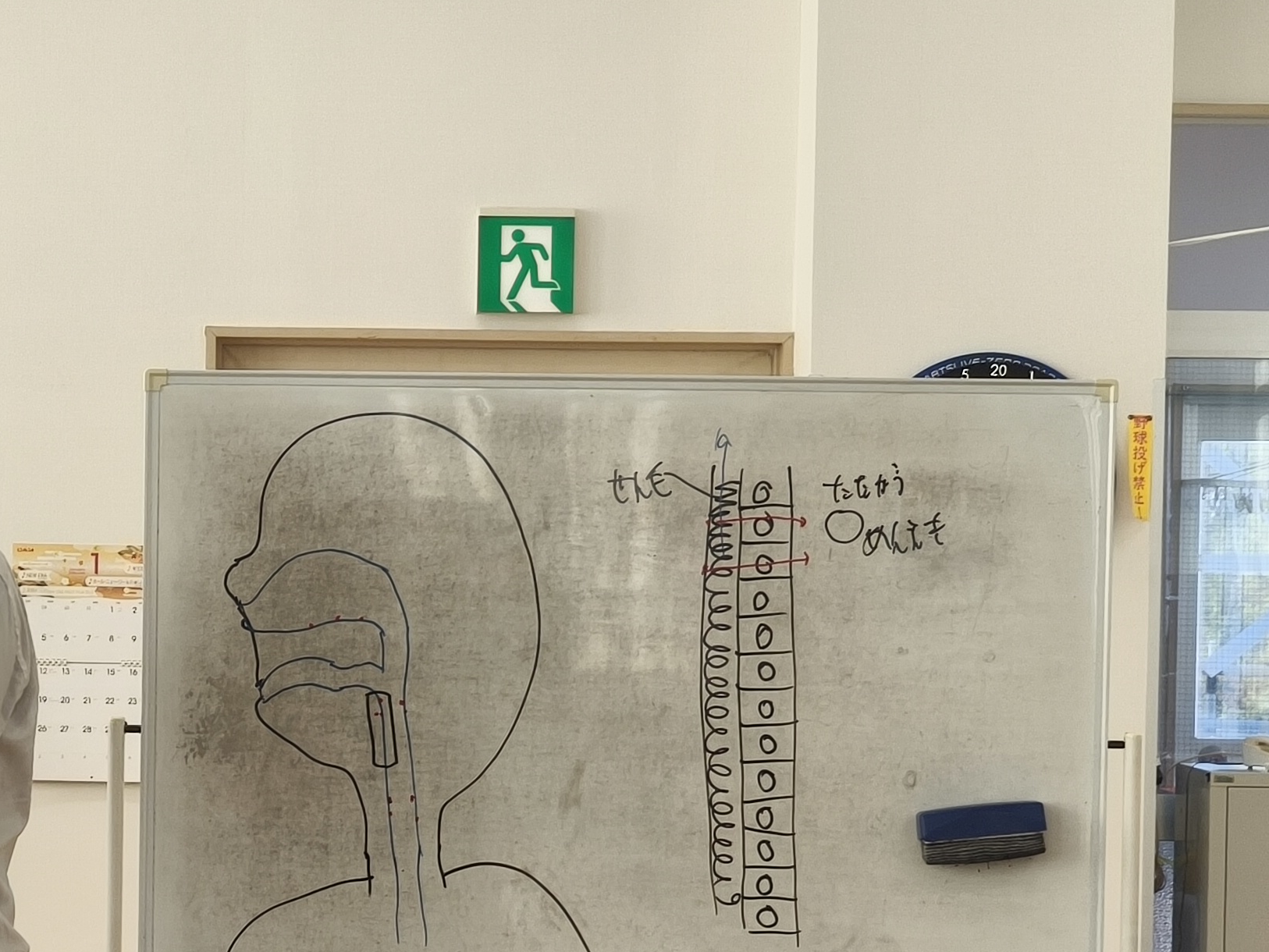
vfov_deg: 10.3
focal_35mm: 143
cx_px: 152
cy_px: 801
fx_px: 5243
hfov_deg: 13.7
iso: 125
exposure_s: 1/100
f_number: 1.9
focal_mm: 7.1
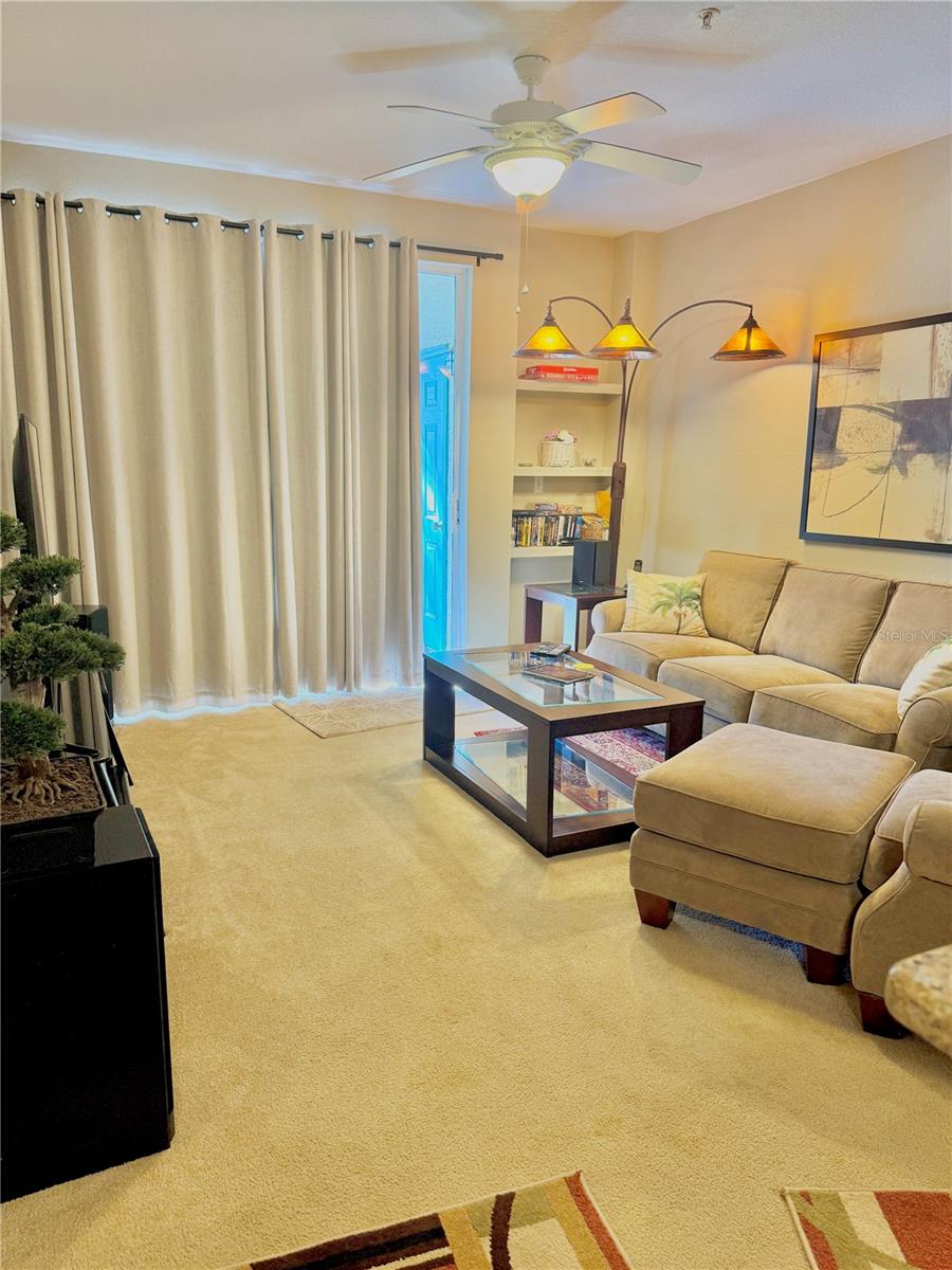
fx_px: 880
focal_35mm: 24
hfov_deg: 56.8
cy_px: 635
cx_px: 476
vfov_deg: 71.6
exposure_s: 1/60
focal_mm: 6.76
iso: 125
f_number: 1.78
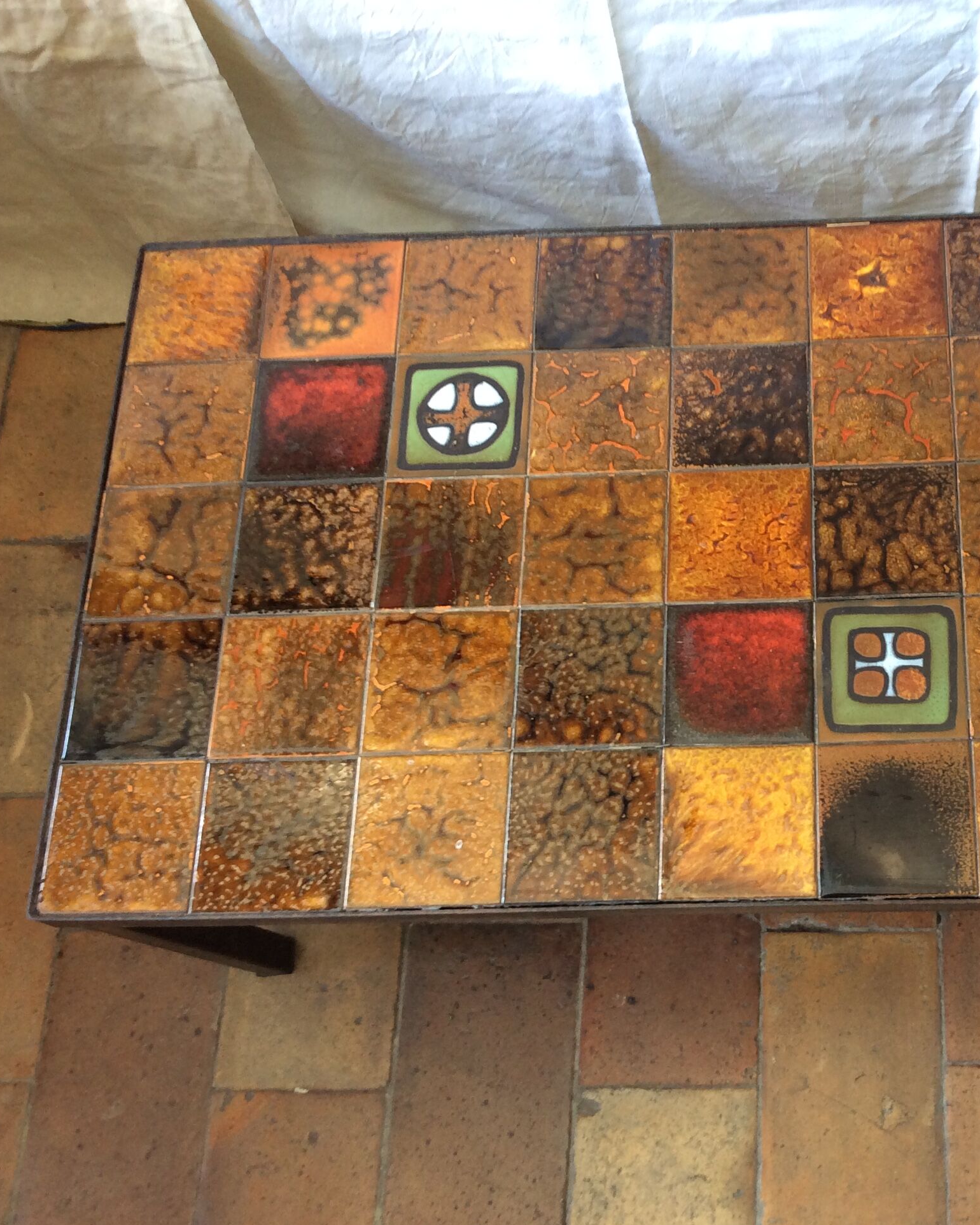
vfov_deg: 43.8
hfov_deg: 34.5
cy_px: 615
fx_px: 1523
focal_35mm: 42
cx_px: 788
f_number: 2.4
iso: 50
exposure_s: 1/25
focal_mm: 3.3
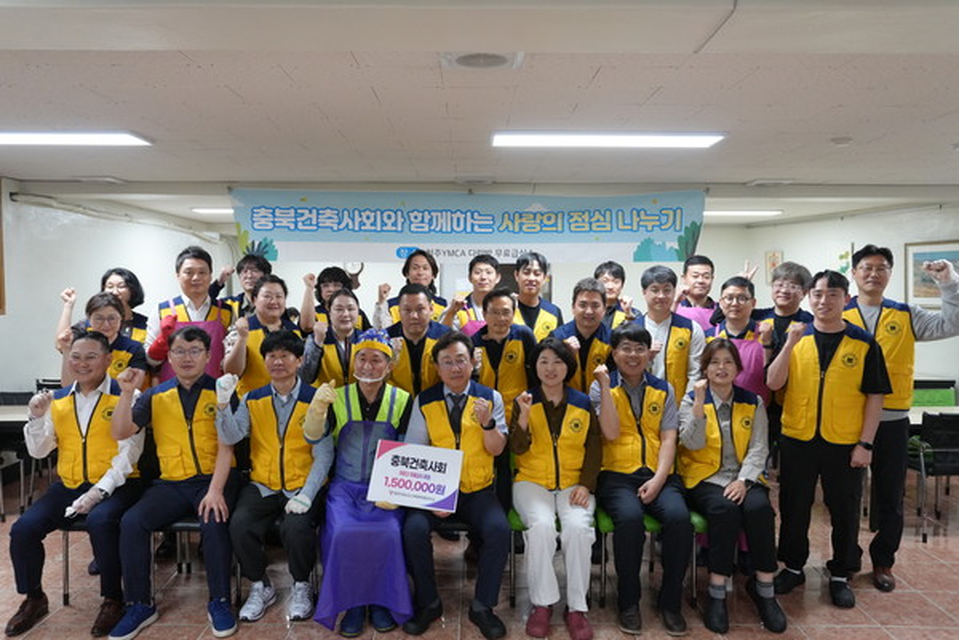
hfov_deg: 64.6
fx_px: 759
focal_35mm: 28
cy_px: 320
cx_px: 480
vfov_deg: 45.7
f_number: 4
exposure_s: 1/160
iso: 2000
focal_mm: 19
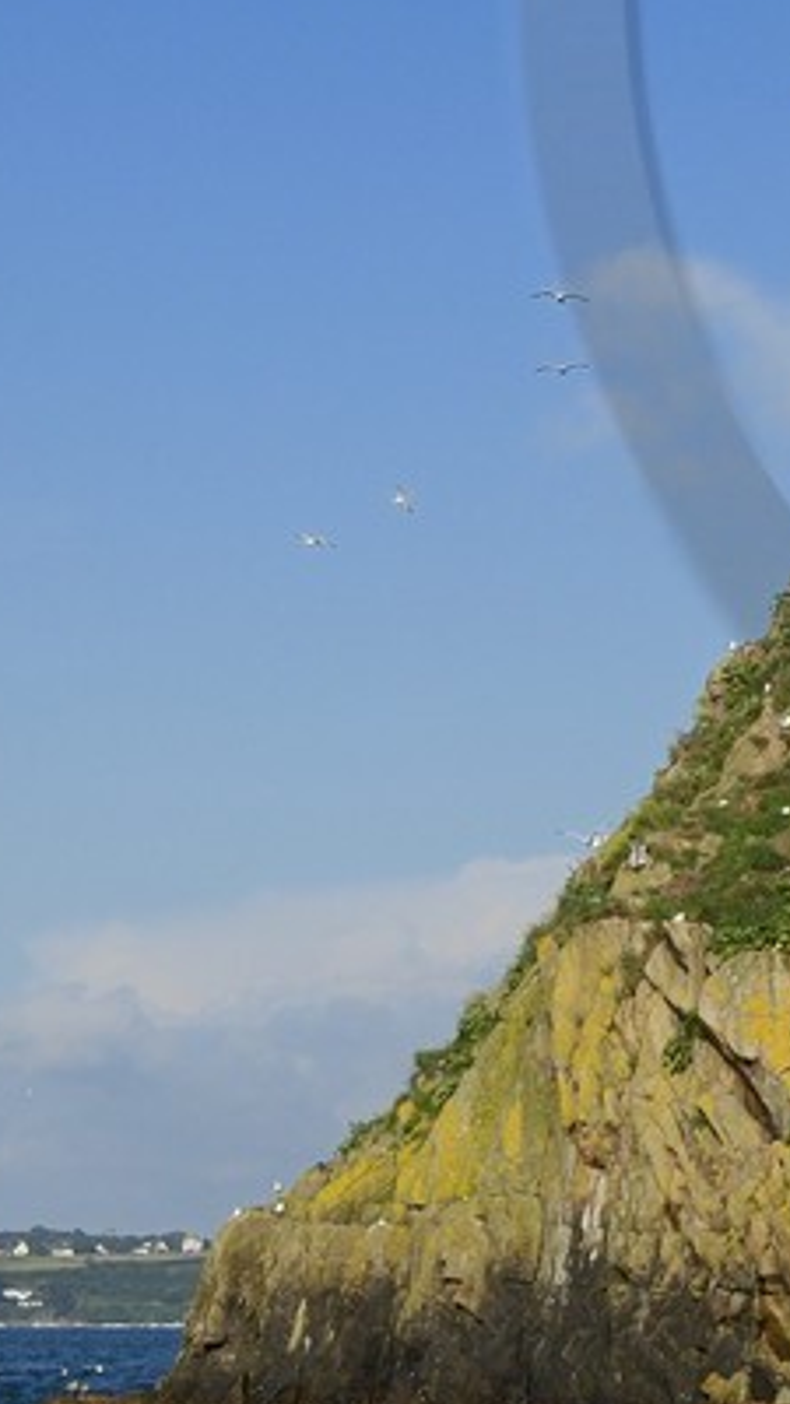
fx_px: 4990
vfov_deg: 15.7
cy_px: -35
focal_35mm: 134
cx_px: 1591
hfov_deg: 8.6
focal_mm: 32
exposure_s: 1/1250
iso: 400
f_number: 9
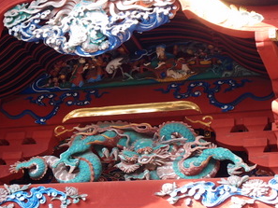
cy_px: 94
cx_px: 128
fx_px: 795
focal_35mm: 99
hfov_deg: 19.8
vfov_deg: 14.9
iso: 100
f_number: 2.8
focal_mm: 9.87
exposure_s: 1/125
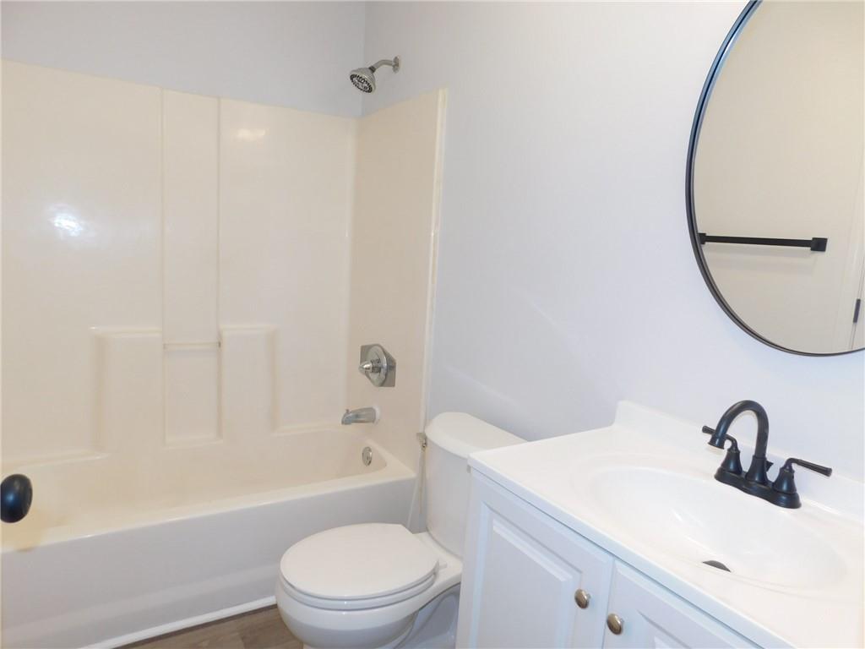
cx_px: 432
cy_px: 324
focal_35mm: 23
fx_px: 575
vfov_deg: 58.9
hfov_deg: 73.9
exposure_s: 1/30
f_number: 3
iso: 125
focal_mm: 4
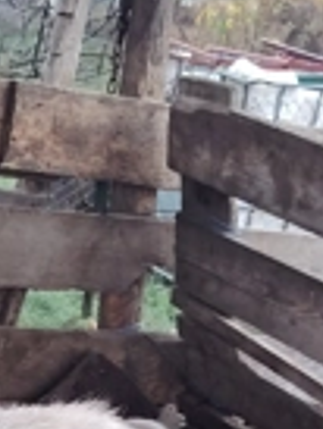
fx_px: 1230
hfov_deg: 14.2
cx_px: -119
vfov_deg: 18.6
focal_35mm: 99
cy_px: 529
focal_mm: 5.25
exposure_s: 1/100
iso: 2559
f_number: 1.75
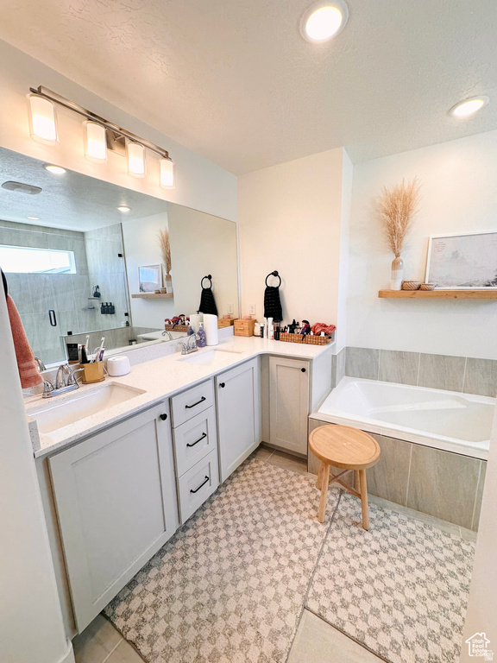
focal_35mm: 14
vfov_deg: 102.1
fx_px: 268
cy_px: 332
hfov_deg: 85.7
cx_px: 248
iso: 50
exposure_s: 1/120
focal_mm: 2.22
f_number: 2.2
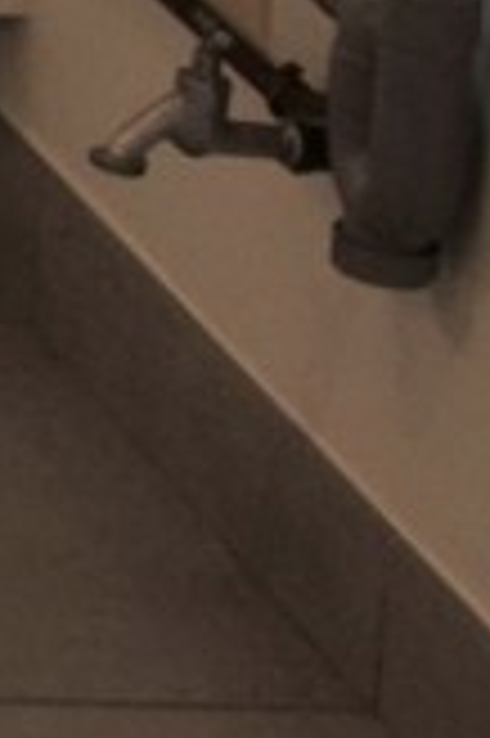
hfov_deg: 4.0
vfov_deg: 6.8
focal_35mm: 280
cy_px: -1332
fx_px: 5739
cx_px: -2515
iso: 450
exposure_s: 1/60
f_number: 5.3
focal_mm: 17
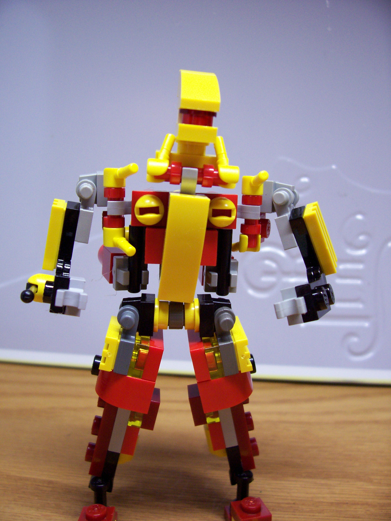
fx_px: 512
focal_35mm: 34
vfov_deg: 54.0
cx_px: 196
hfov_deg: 41.8
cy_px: 260
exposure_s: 1/23.6
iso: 160
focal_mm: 5.6
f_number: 2.7
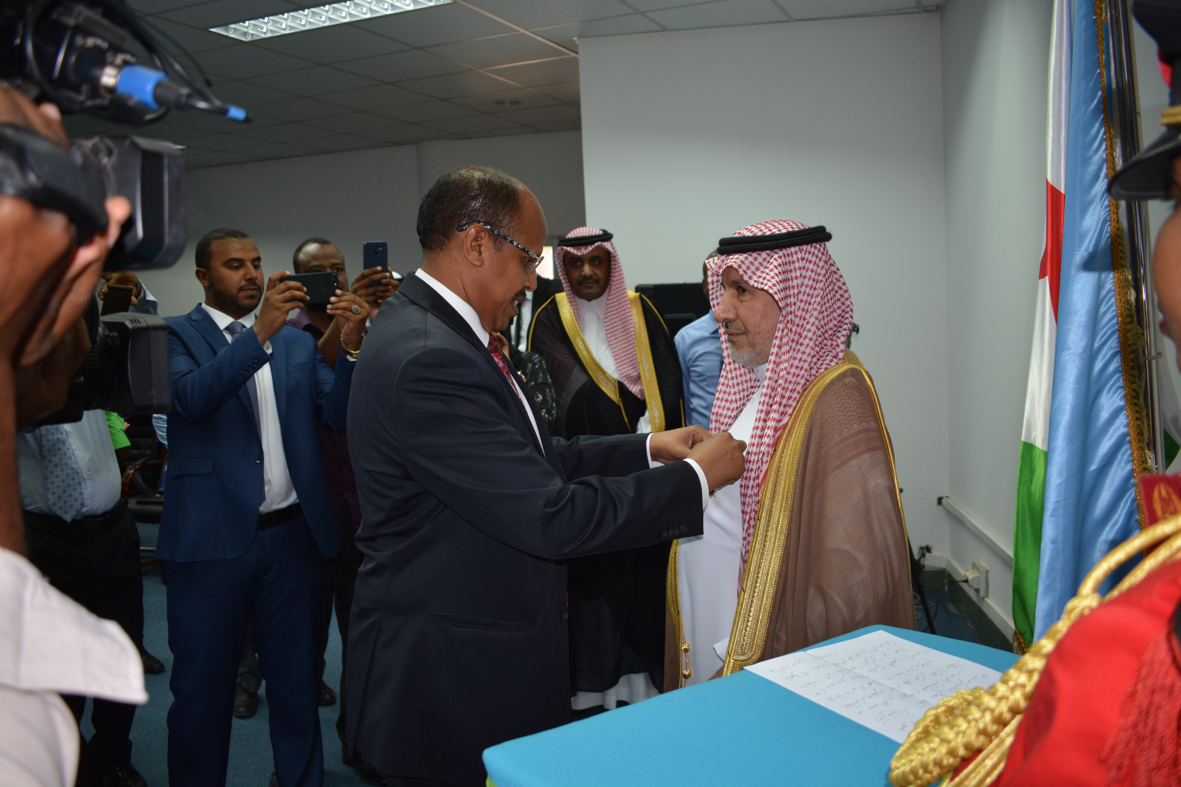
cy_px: 394
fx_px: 1033
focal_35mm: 32
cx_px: 590
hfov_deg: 59.5
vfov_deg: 41.7
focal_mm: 21
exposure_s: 1/60
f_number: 3.8
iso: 450
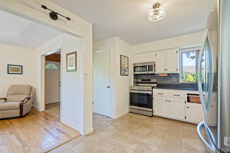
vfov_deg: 73.7
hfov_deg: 96.7
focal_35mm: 16
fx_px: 102
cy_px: 76
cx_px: 115
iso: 800
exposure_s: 1/10
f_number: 5.6
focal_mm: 16
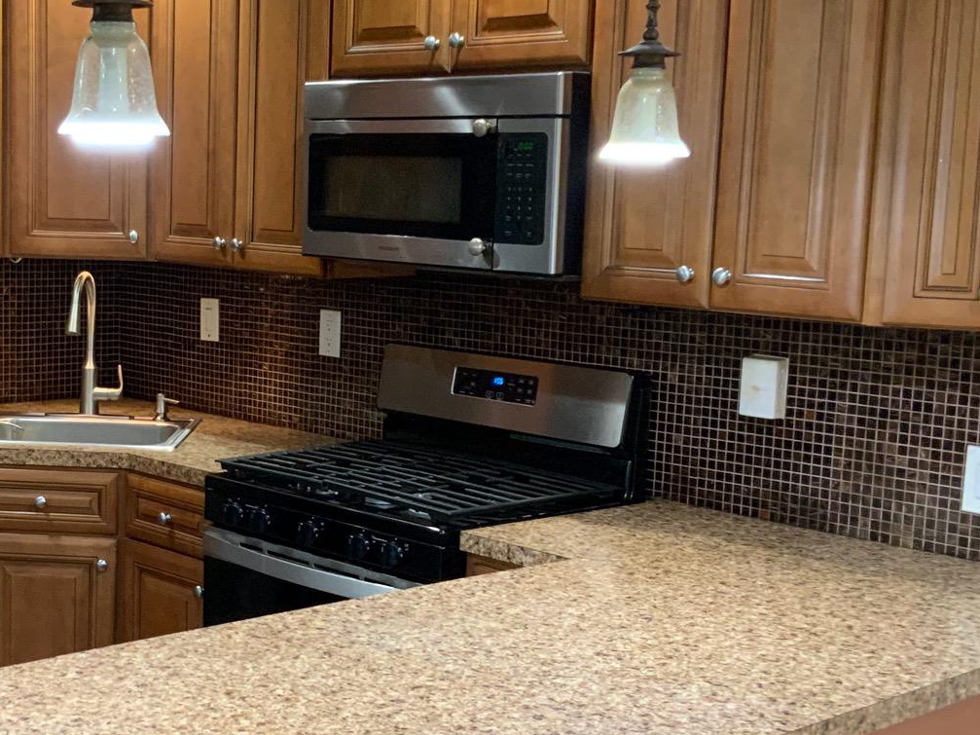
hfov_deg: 32.1
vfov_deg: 24.8
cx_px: 236
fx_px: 1670
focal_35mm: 59
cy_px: 429
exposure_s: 1/60
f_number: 1.8
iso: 250
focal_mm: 3
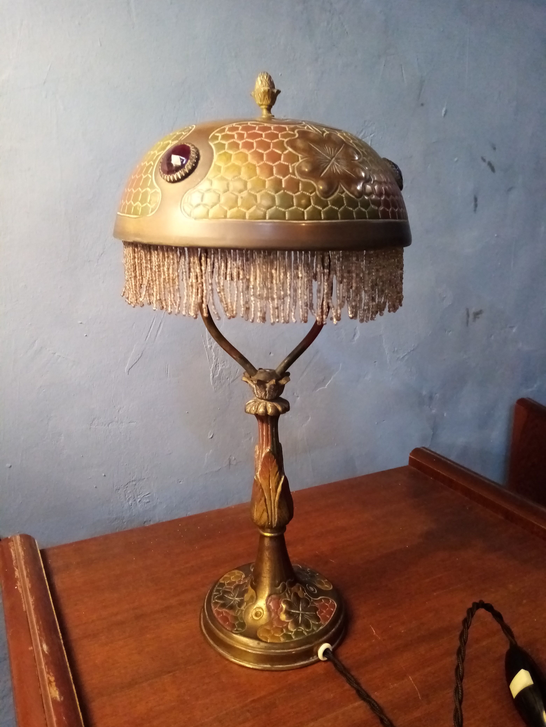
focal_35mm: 26
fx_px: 547
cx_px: 273
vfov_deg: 67.3
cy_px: 364
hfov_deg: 53.1
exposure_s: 1/25
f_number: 1.8
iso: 805
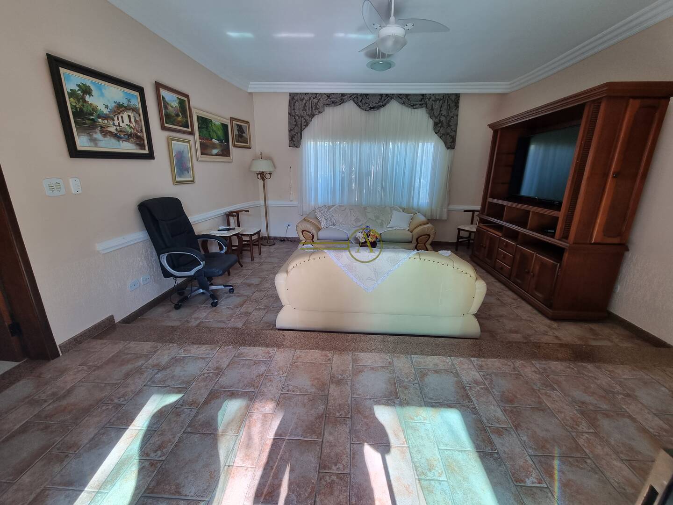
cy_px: 252
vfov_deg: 89.9
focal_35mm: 13
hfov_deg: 106.2
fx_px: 253
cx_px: 336
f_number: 2.2
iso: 80
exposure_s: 1/60
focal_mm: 2.2
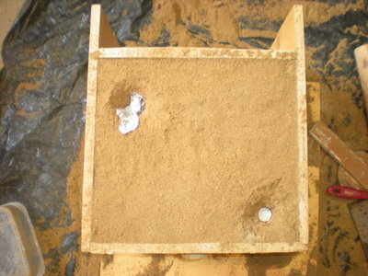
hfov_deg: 49.0
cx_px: 184
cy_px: 138
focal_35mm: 38
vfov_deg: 37.7
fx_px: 404
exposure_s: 1/8
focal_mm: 6.3
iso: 304
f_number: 3.1
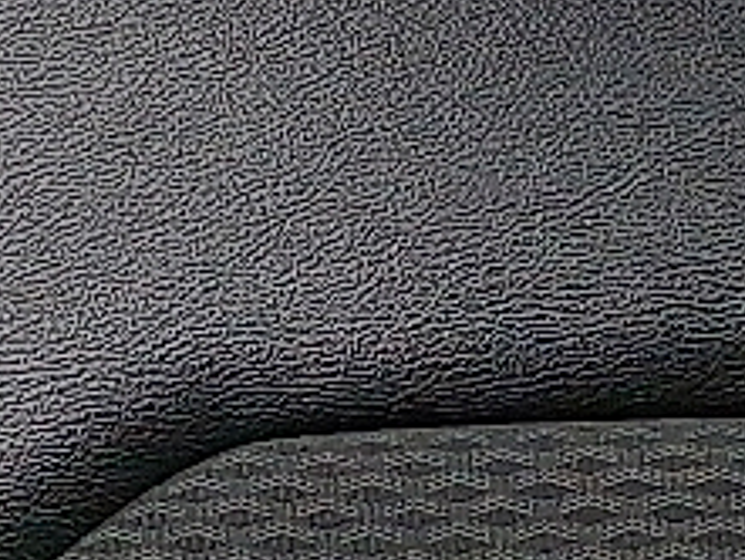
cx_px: 725
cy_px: -1137
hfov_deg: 10.8
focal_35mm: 181
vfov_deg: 7.3
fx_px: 3898
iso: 30
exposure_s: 1/345
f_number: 1.8
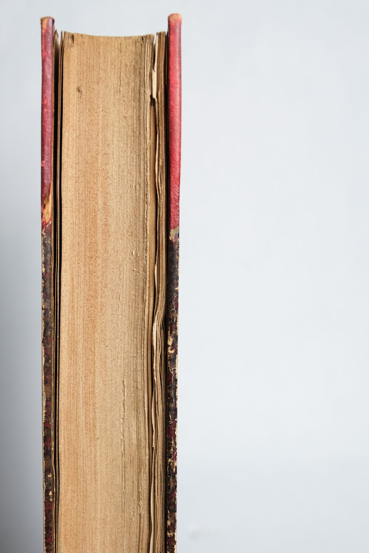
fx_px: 1168
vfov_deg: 26.4
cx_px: 106
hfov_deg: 17.9
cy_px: 395
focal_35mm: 76
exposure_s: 1/100
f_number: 4
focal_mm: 32.1
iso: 400
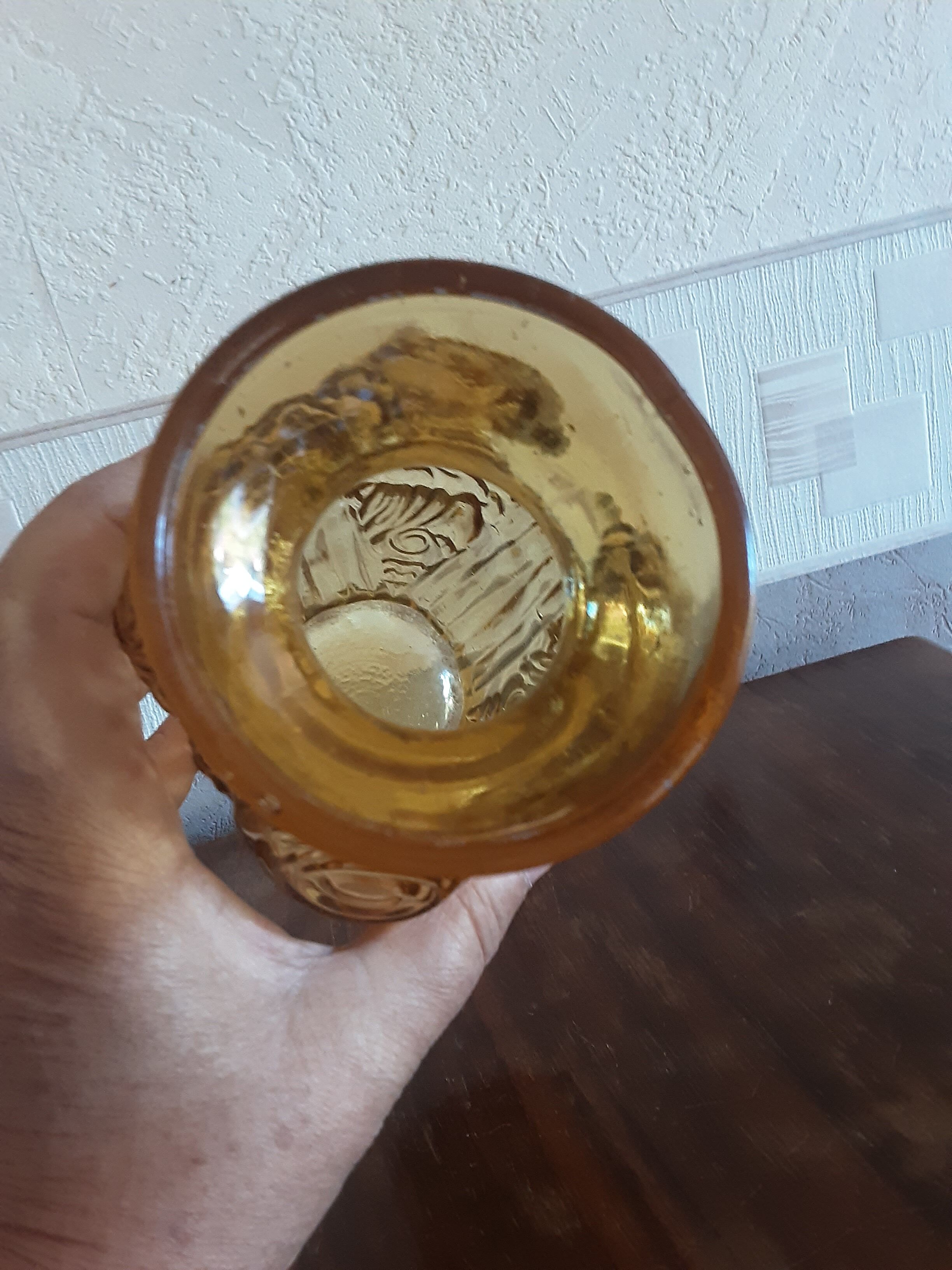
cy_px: 635
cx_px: 476
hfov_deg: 49.7
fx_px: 1027
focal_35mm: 28
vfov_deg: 63.4
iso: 200
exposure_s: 1/25
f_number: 1.9
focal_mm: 2.9
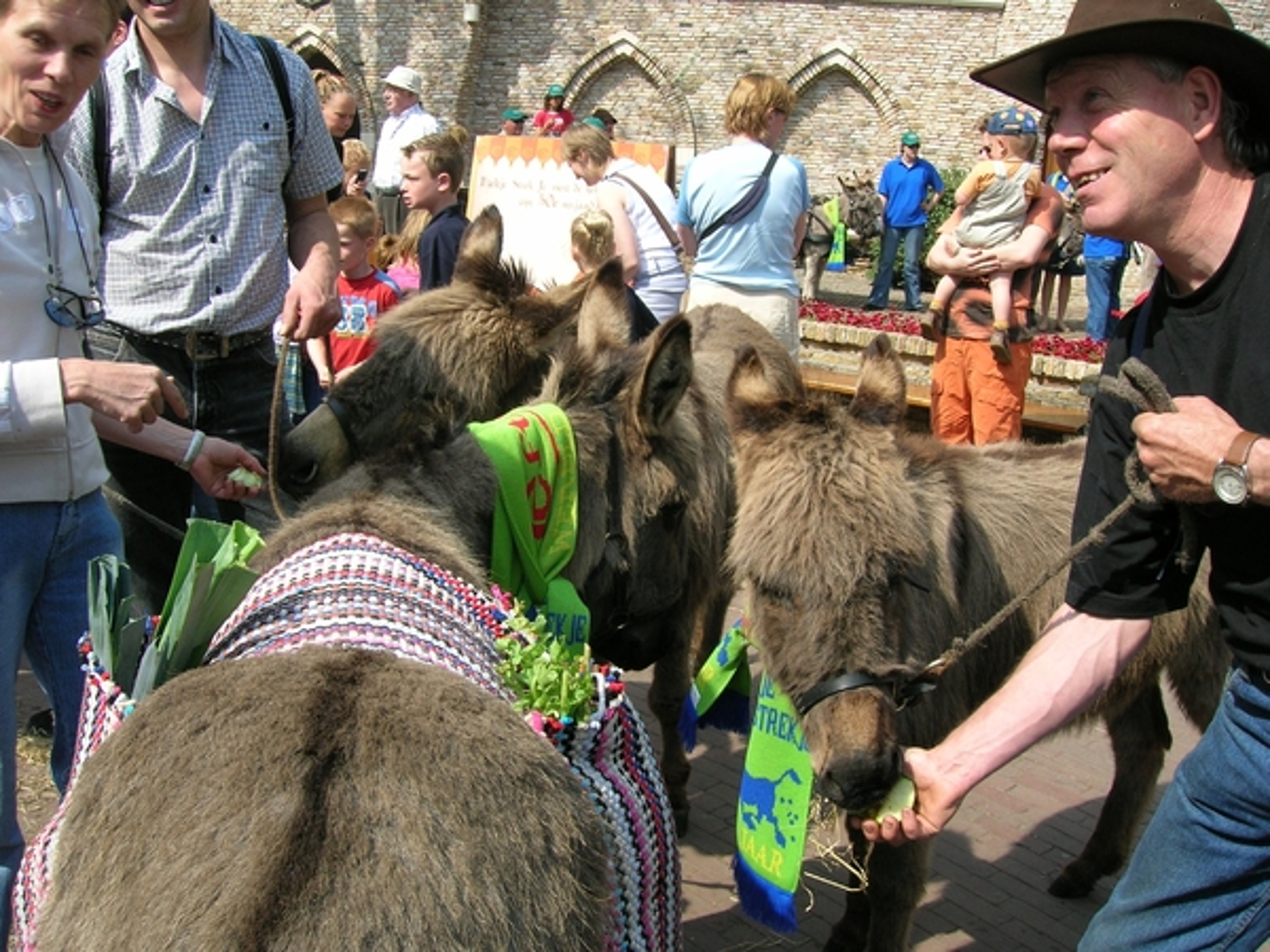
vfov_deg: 41.8
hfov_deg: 54.0
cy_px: 476
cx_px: 635
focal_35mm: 34
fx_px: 1247
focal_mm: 5.7
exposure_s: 1/220
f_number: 4.9
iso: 50
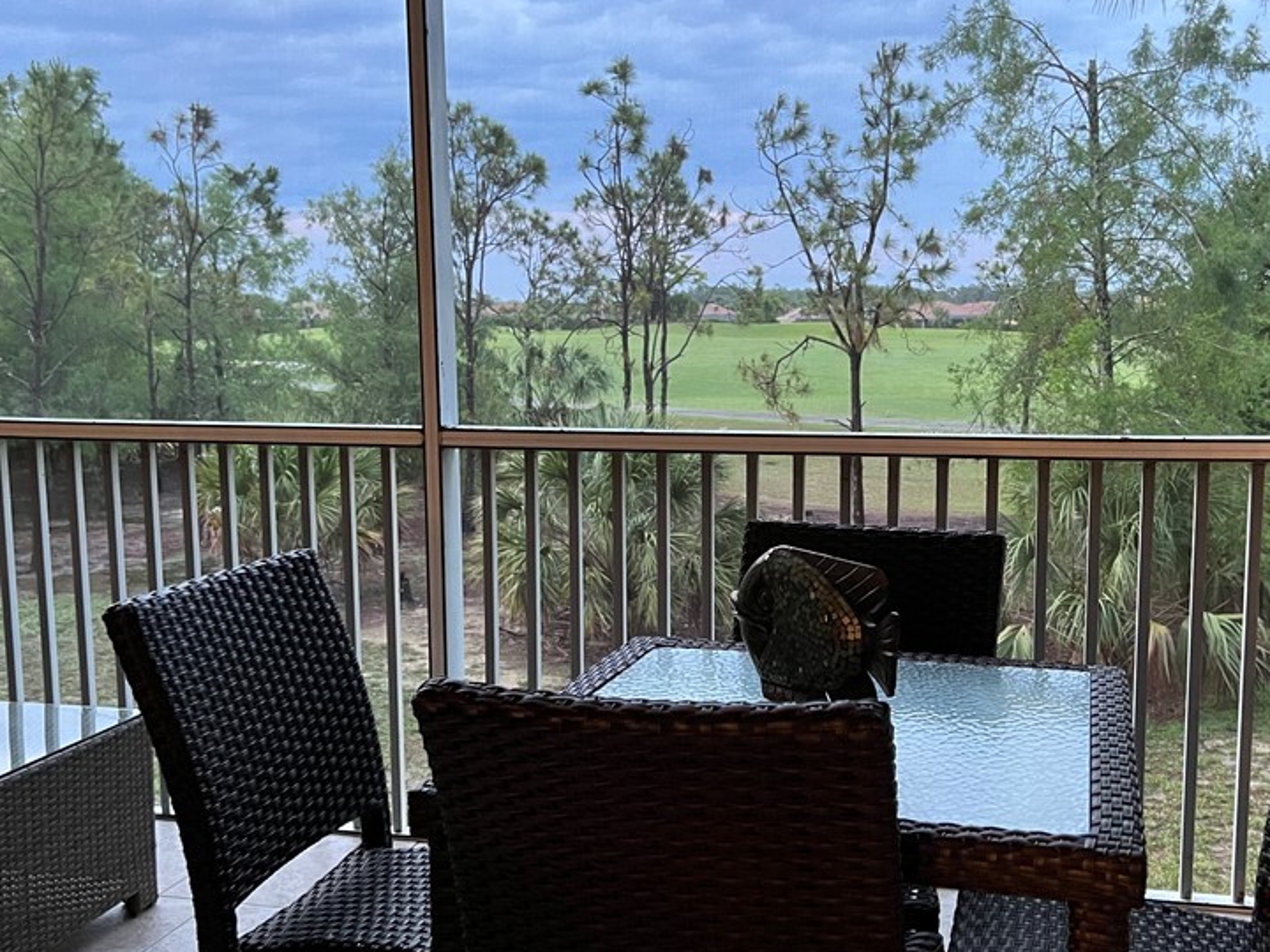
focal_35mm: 37
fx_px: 1357
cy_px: 465
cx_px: 736
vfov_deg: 38.7
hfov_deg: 49.9
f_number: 1.5
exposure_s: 1/60
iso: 400
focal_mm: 5.7
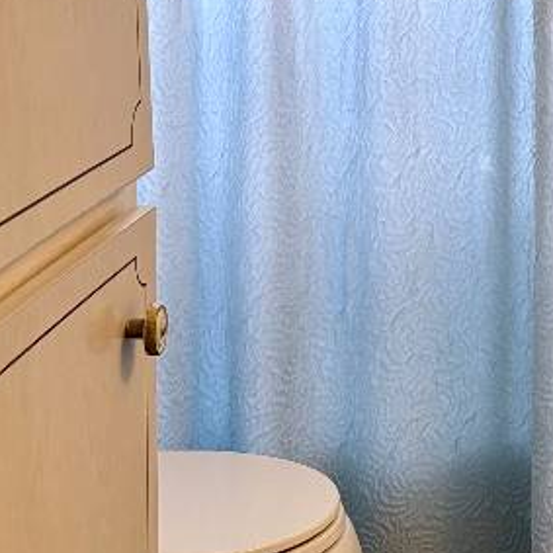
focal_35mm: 92
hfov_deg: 18.0
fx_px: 1663
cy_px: 46
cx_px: 655
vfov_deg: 18.5
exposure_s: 1/120
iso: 100
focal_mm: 5.96
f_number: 1.6
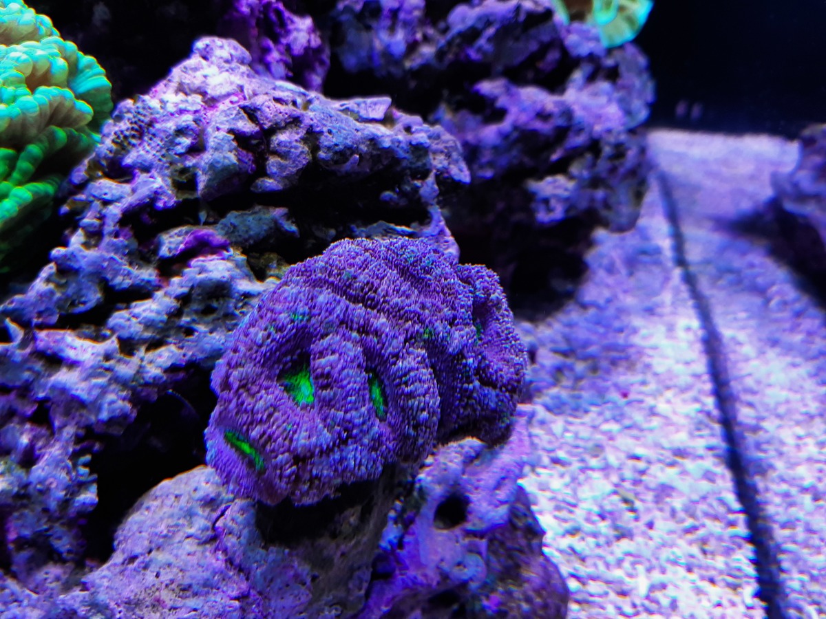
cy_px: 310
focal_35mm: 26
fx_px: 620
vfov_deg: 53.1
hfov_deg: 67.3
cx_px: 413
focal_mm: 3.93
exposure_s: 1/100
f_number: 1.7
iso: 64
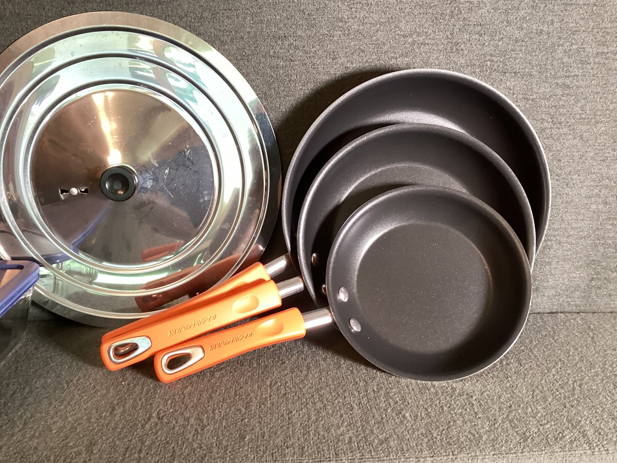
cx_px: 308
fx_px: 553
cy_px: 232
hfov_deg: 58.3
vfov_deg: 45.4
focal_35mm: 31
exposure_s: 1/50
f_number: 2.4
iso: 200
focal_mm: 3.3
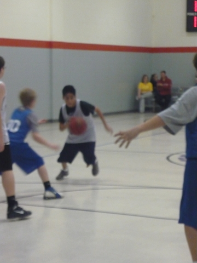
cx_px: 98
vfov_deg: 19.6
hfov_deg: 14.8
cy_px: 132
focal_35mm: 100
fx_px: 759
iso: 800
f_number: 5.1
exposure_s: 1/40
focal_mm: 16.5
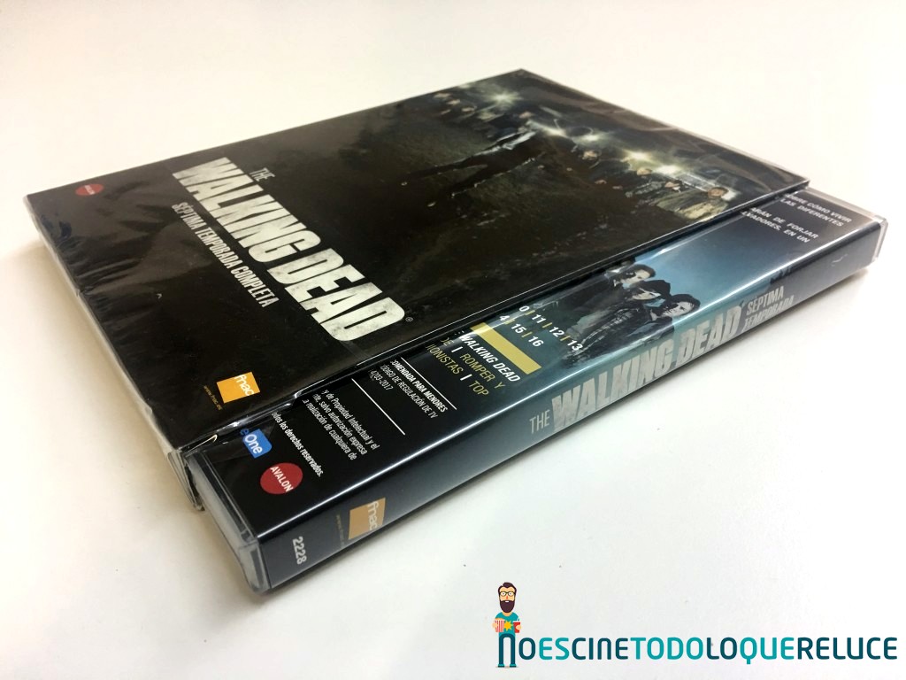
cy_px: 340
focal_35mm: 29
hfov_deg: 61.7
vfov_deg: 48.2
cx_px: 453
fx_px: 759
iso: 50
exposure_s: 1/17
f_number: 2.2
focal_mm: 4.15
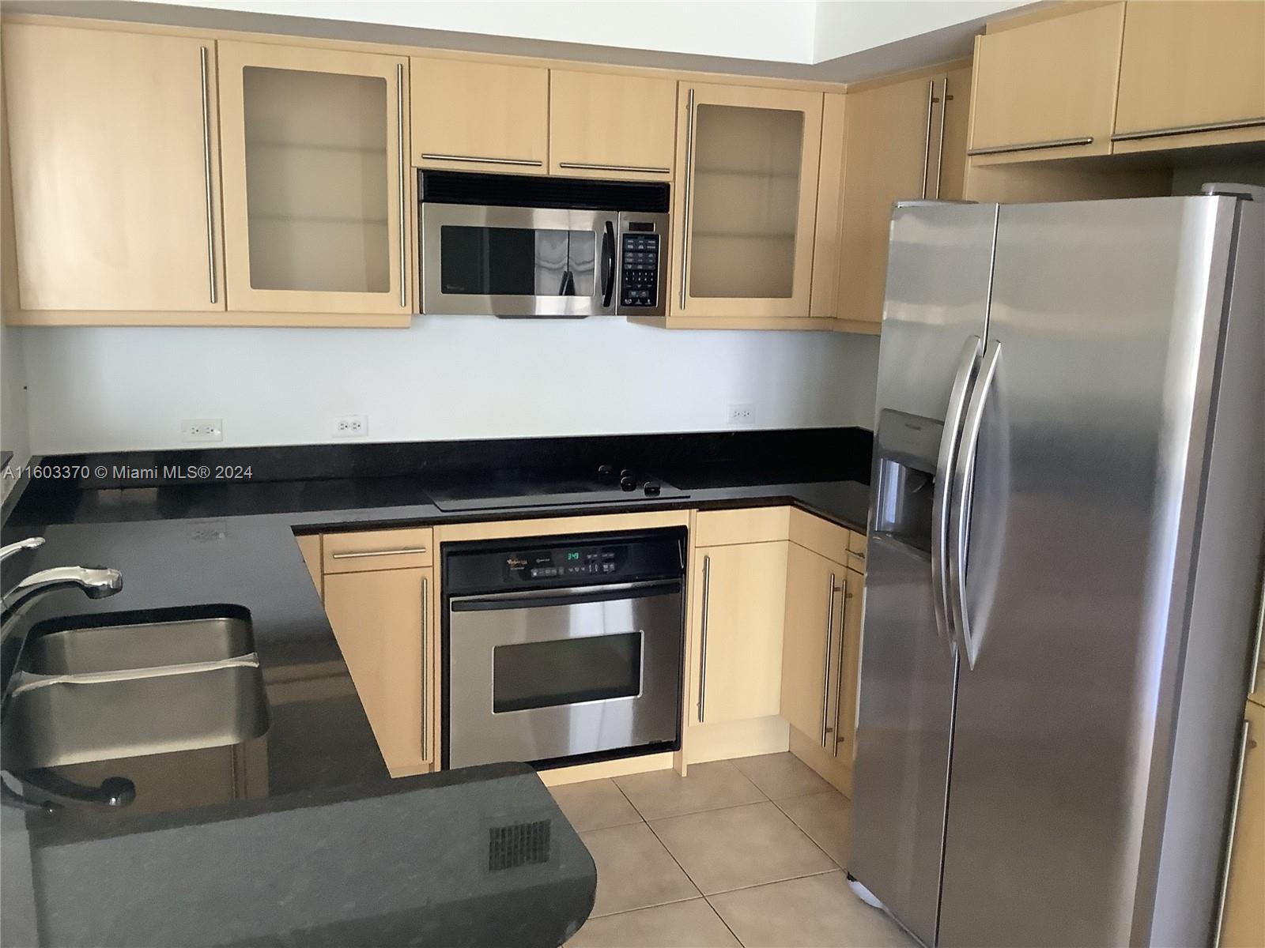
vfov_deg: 45.4
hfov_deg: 58.4
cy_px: 474
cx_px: 632
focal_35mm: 31
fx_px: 1133
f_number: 2.4
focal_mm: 3.3
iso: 250
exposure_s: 1/60
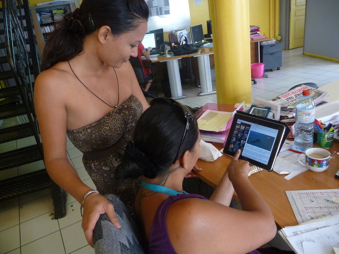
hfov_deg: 63.5
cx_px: 170
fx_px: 274
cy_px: 127
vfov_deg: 49.7
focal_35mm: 28
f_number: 3.3
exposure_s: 1/30
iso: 320
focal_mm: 4.7
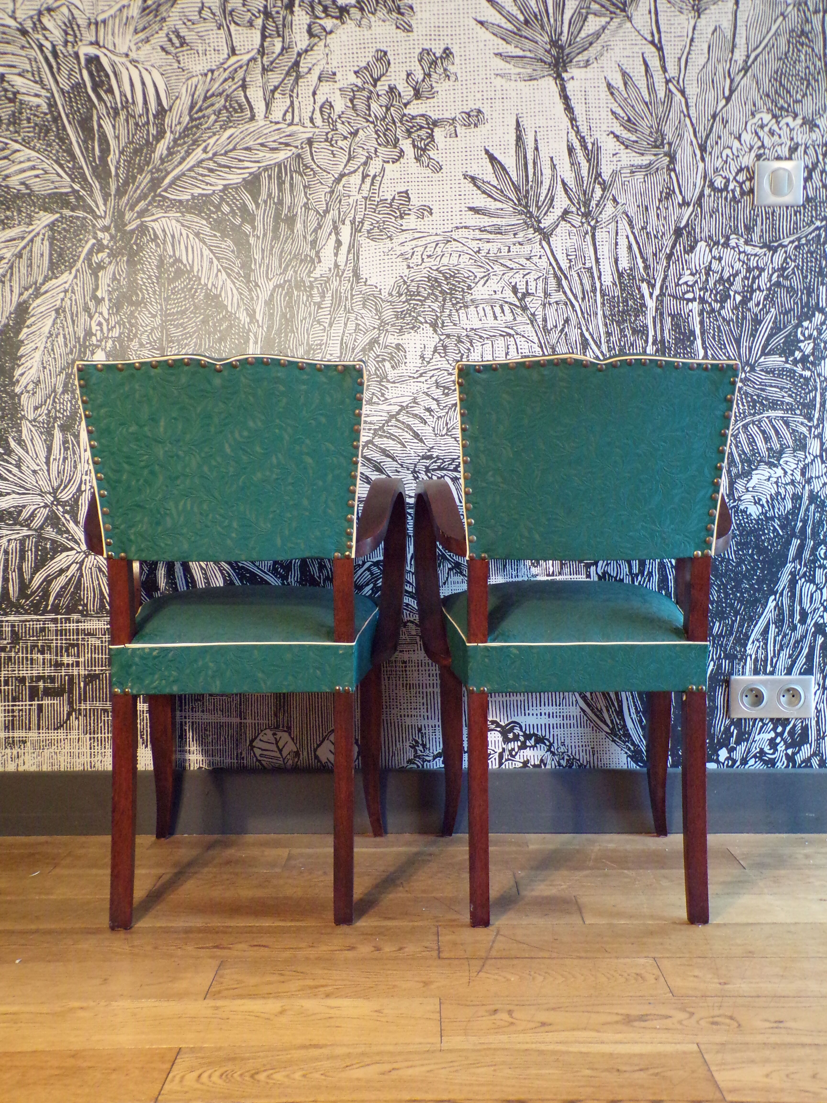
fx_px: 1019
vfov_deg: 56.8
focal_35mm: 32
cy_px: 552
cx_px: 414
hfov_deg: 44.2
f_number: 3.2
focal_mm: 5.8
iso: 561
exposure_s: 1/17
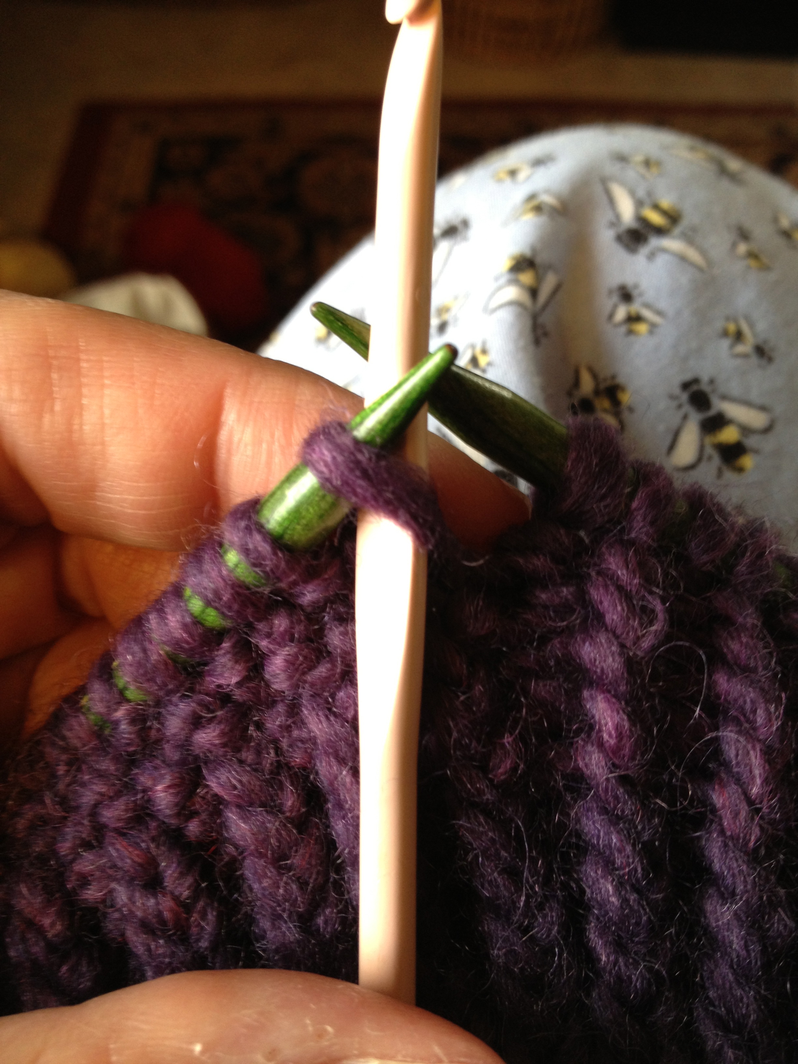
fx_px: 1076
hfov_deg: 40.7
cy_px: 532
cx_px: 399
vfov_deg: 52.6
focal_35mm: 35
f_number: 2.4
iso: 80
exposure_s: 1/20
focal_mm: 4.28
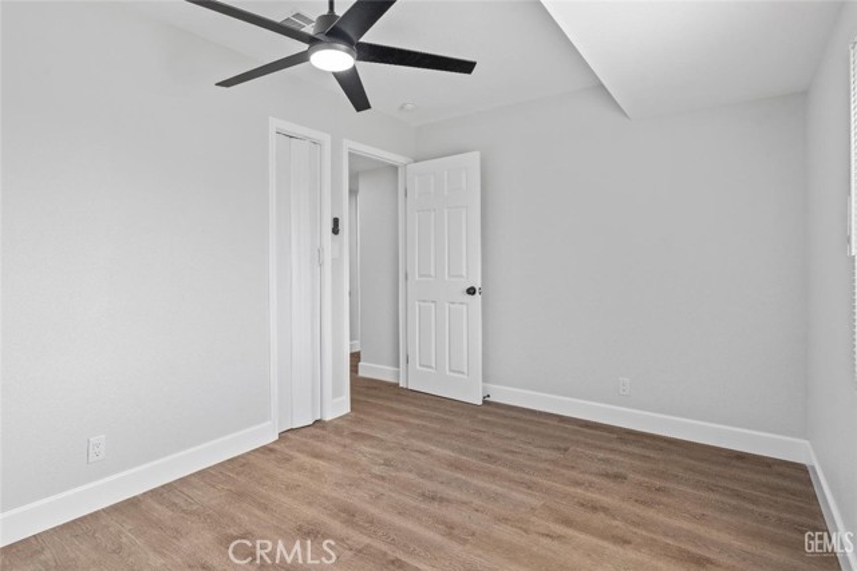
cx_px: 428
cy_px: 286
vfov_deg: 67.4
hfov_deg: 90.0
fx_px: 429
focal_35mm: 18
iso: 100
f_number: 8
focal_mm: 18
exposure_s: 1/1.25
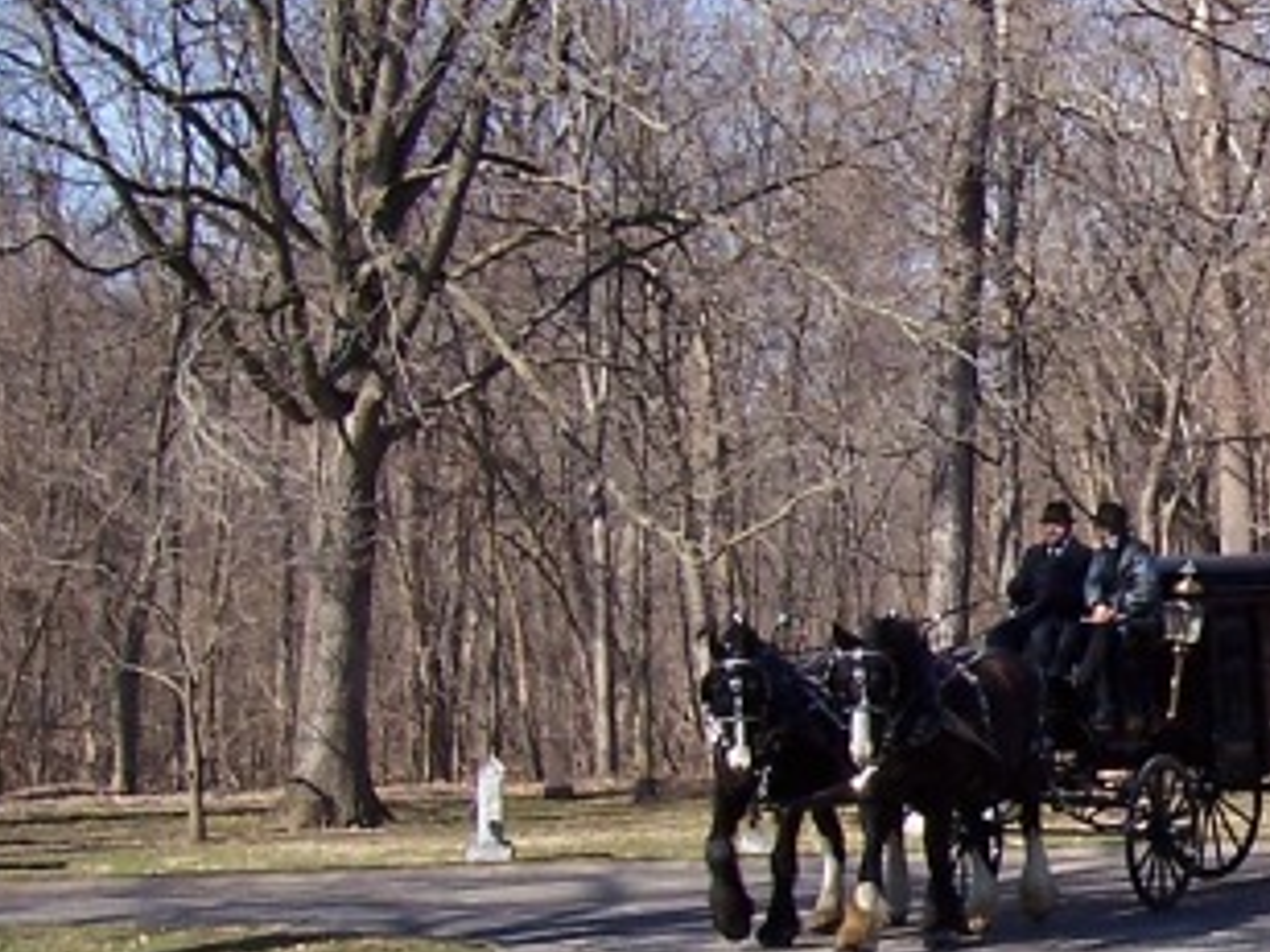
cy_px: 664
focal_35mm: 113
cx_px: 1534
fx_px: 4146
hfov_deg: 16.7
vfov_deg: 13.1
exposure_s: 1/250
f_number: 5.6
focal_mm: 5.6
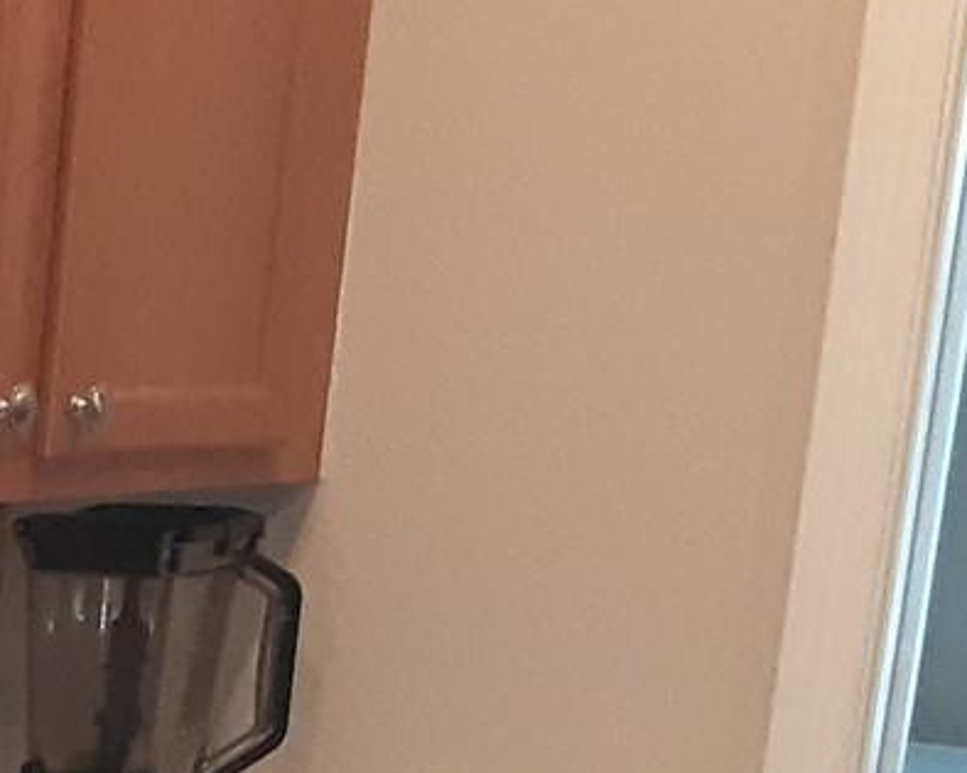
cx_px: -827
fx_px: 3062
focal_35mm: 107
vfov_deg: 13.5
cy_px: 1178
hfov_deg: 15.3
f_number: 1.9
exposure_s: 1/60
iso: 250
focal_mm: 2.91
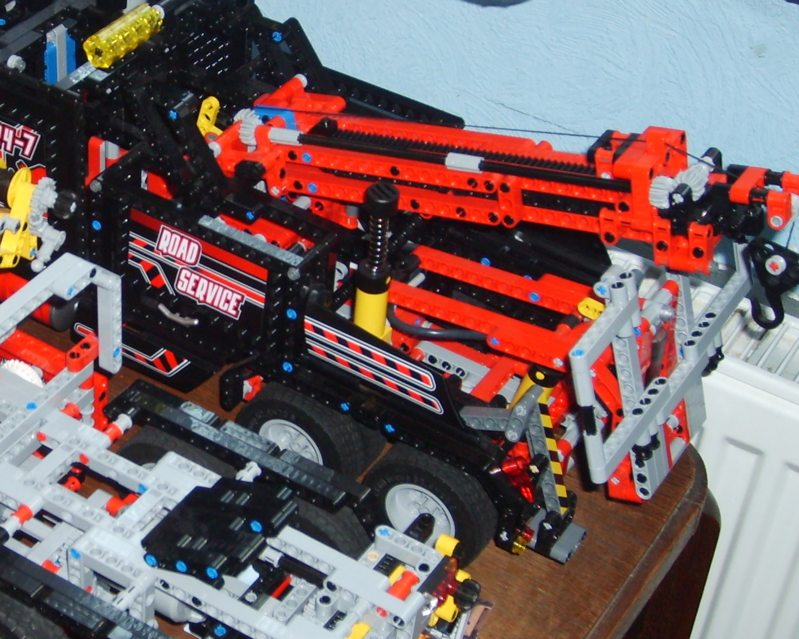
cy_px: 305
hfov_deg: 24.4
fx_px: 1797
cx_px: 101
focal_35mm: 76
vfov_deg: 20.2
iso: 100
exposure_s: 1/45
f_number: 3
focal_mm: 7.2
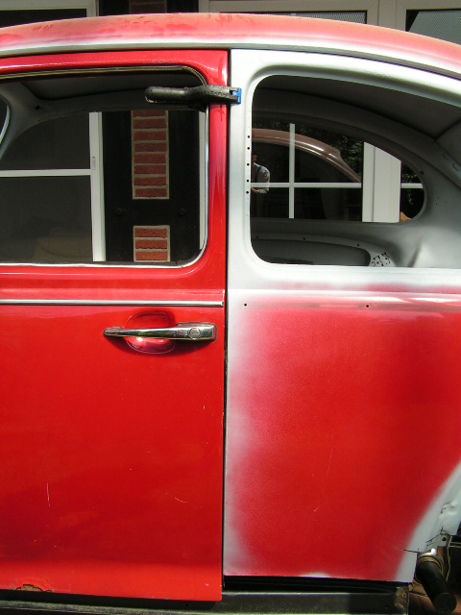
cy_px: 308
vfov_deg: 49.0
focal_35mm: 38
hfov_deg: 37.7
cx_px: 230
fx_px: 675
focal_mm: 6.3
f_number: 5.6
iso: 50
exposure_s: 1/200
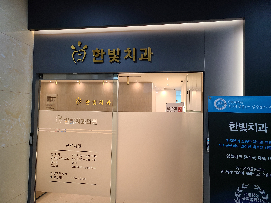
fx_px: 204
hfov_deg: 67.3
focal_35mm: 26
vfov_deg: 53.1
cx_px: 136
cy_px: 102
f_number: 1.8
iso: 100
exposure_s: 1/59
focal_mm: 5.4
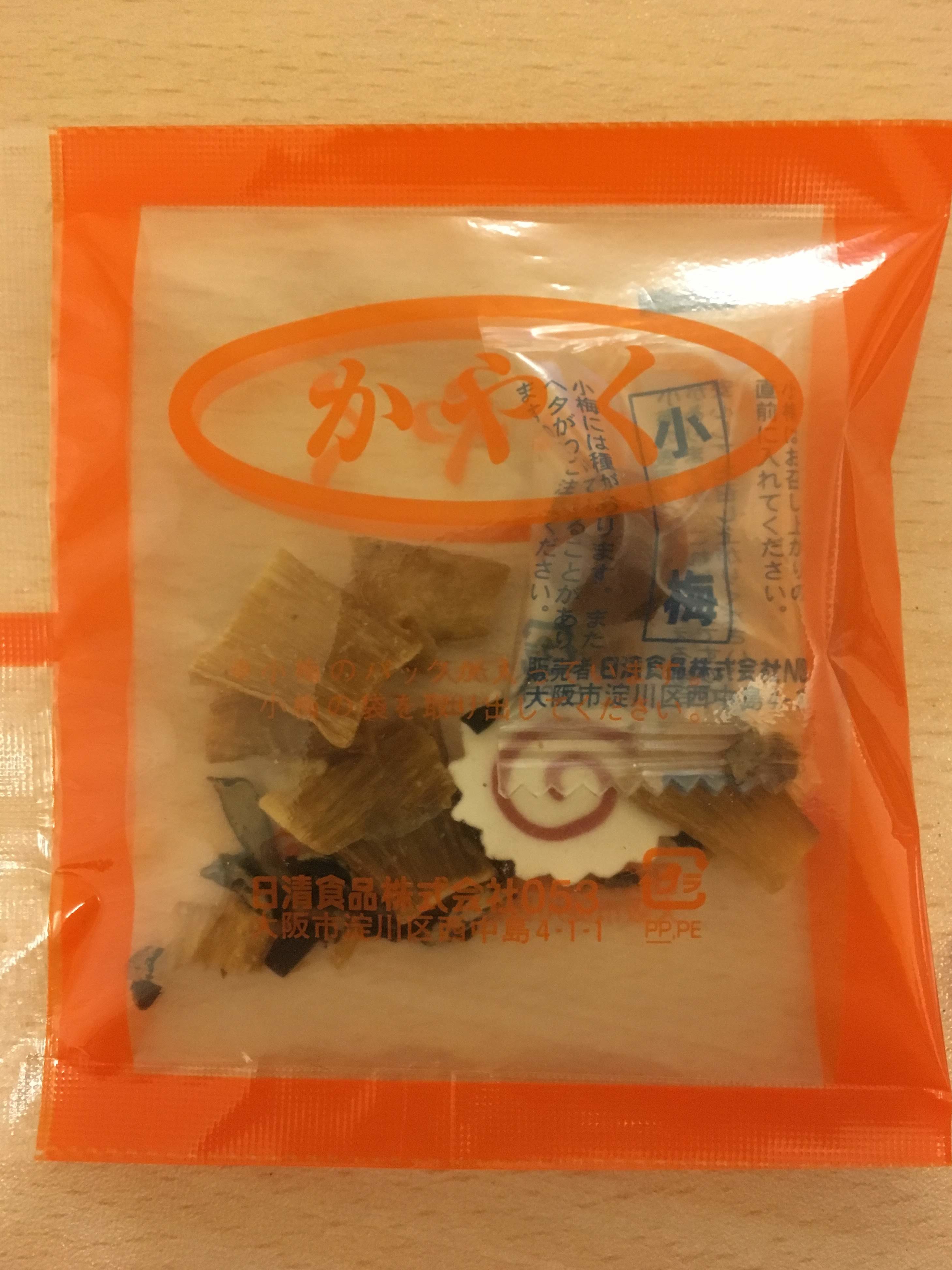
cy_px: 635
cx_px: 477
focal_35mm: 30
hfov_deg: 46.8
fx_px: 1100
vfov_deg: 60.0
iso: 200
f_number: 2.2
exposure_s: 1/15
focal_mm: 4.15
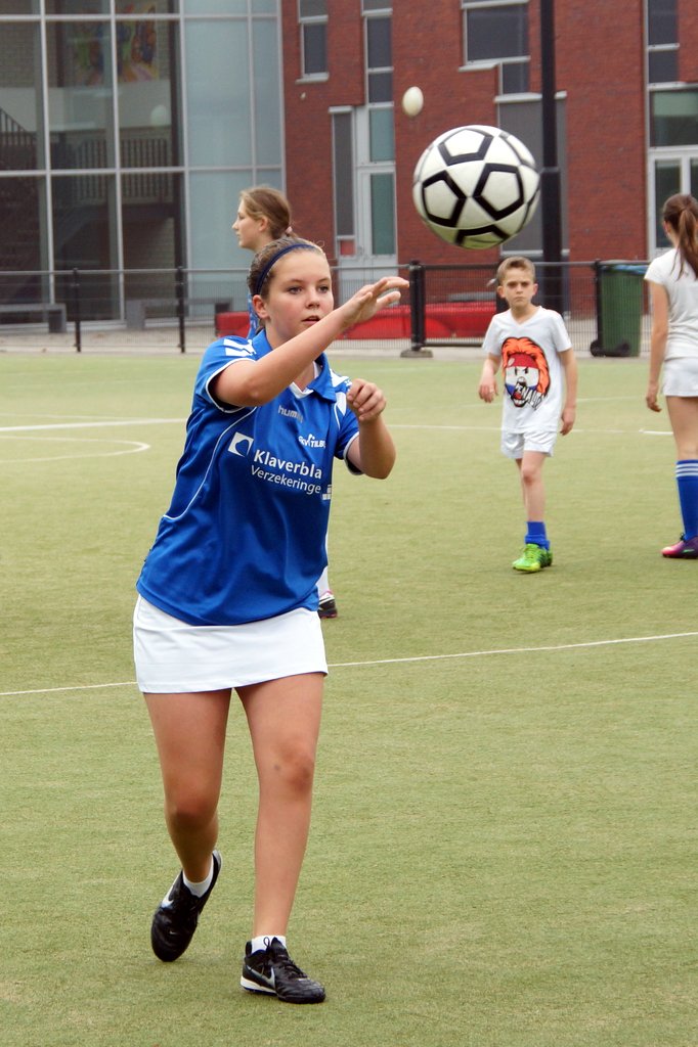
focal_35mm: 105
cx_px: 349
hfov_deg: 13.0
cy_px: 524
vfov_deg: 19.5
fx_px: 3056
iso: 400
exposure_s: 1/500
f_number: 6.3
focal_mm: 70
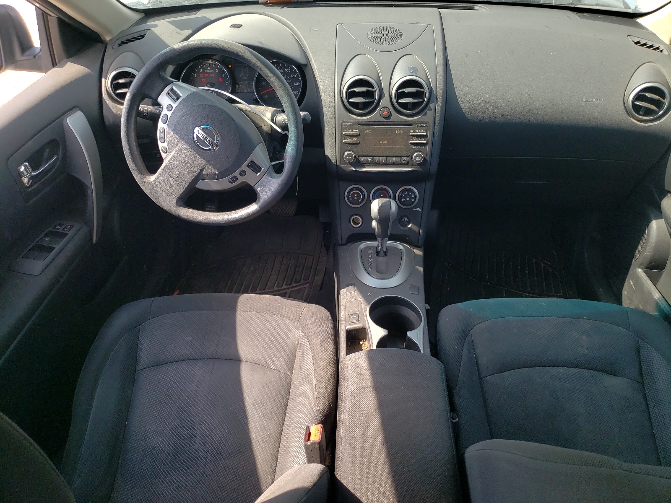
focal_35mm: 26
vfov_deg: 53.1
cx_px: 336
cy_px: 252
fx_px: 504
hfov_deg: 67.3
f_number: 1.5
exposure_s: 1/526
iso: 50
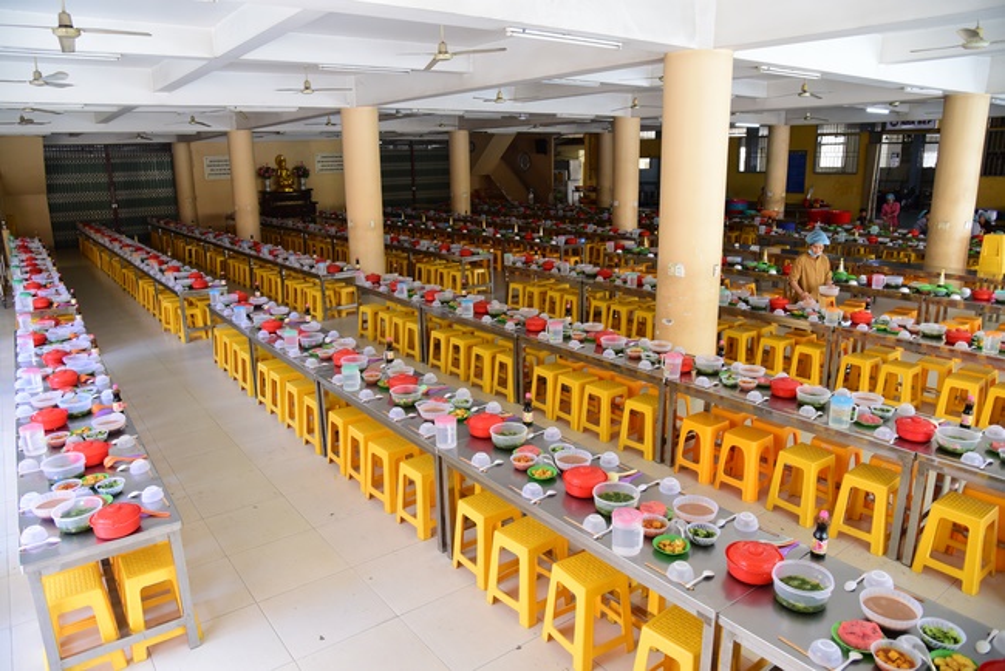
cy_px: 336
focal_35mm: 24
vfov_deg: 53.2
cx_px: 502
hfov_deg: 73.7
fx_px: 670
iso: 800
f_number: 5
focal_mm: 24
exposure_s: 1/80
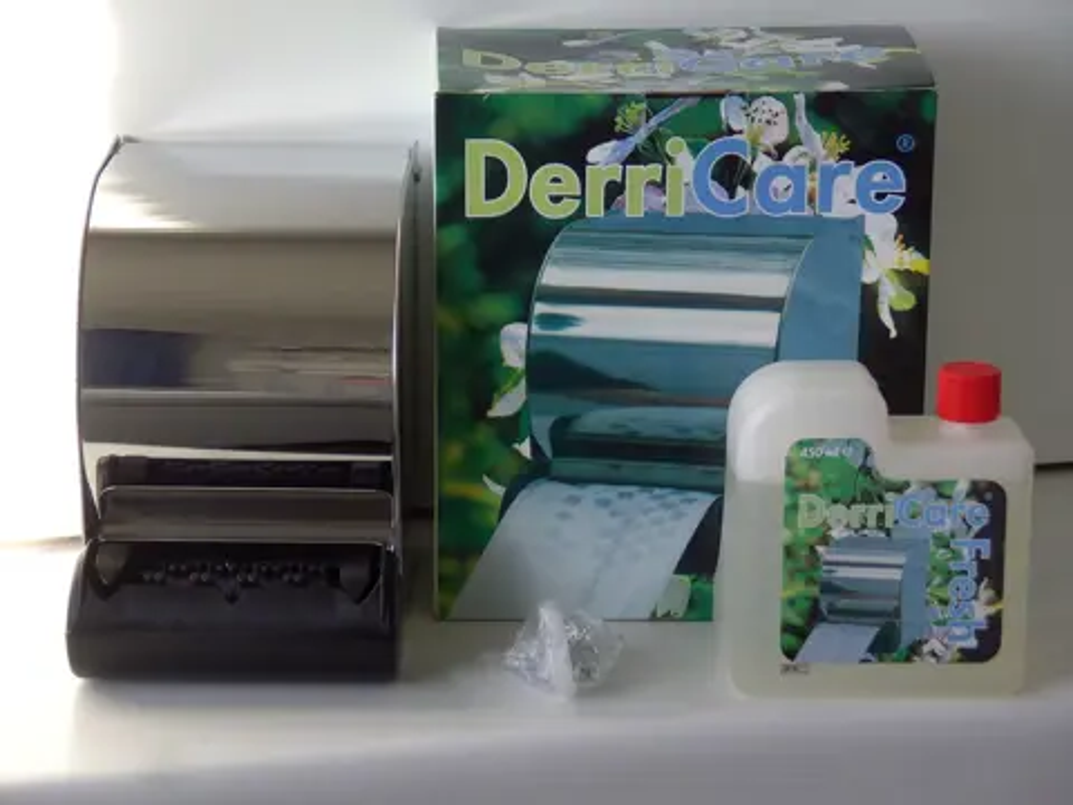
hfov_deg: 15.2
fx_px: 4030
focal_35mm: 130
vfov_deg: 11.4
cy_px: 402
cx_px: 536
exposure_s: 1/50
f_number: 4
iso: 64
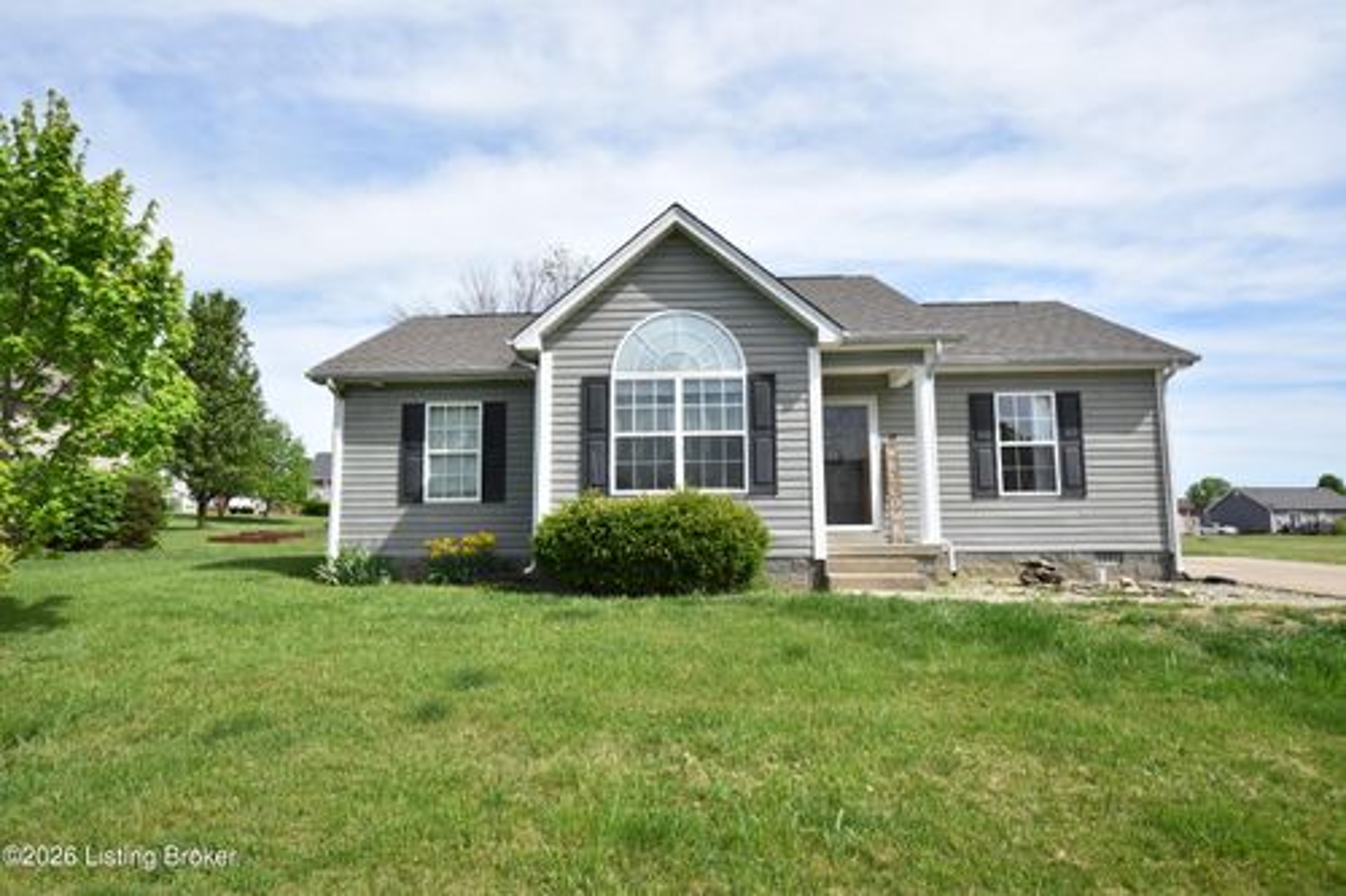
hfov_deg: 81.2
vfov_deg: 59.5
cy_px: 448
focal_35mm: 21
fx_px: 785
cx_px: 673
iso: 400
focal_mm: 14
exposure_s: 1/1600
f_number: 5.6
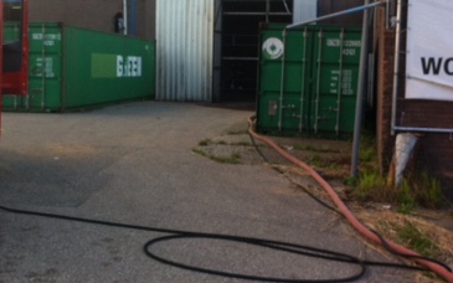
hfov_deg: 31.4
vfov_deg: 20.0
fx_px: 802
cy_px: 108
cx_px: 177
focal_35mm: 65
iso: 80
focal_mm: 3.85
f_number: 2.8
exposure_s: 1/172
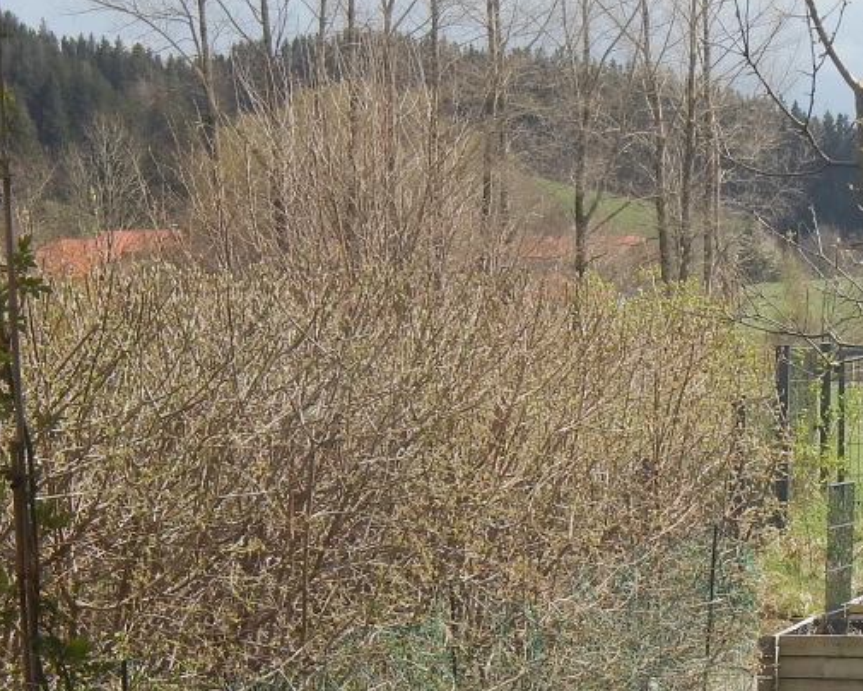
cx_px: 696
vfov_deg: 8.9
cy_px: 541
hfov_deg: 11.1
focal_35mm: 174
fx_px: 4444
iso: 125
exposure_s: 1/500
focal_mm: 10.8
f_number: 4.2
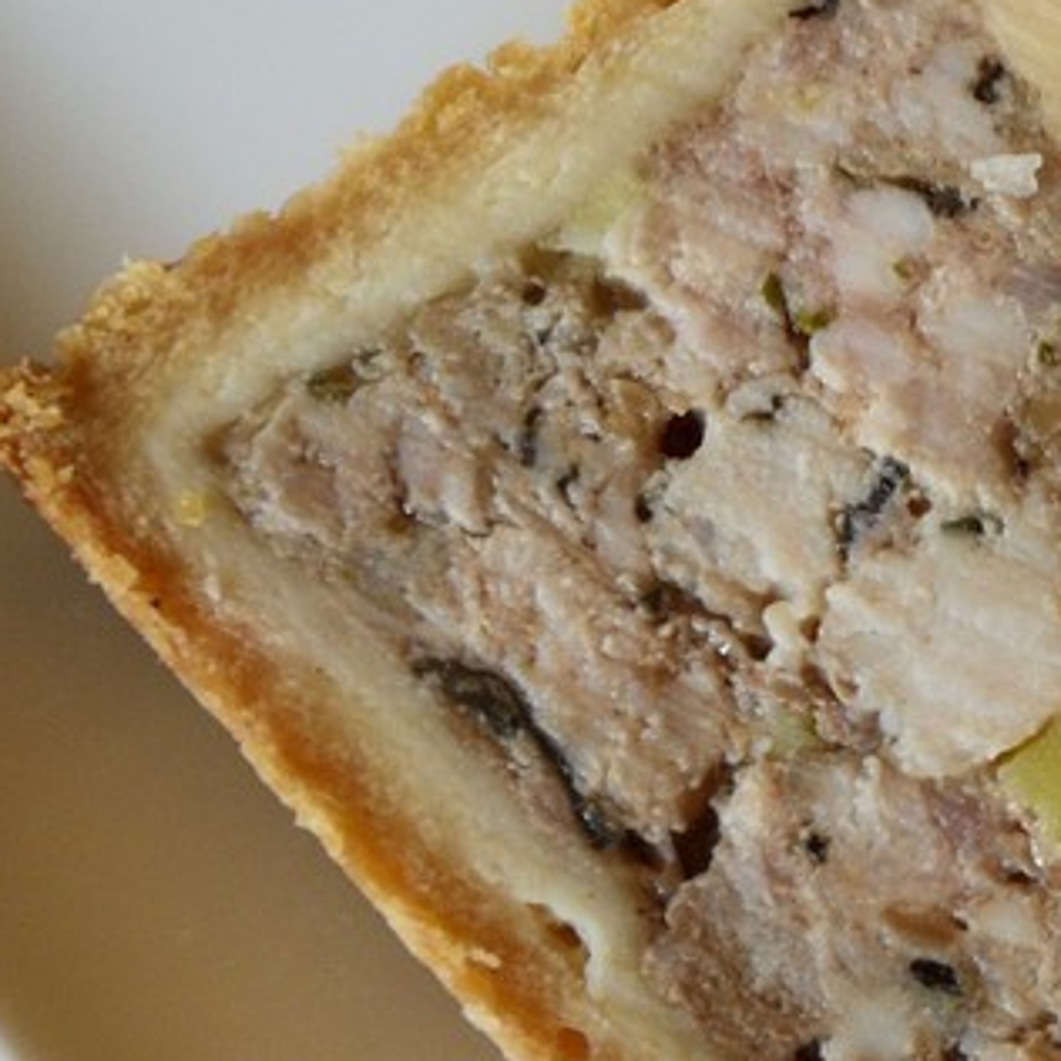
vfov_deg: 7.3
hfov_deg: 6.9
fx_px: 8357
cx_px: 2491
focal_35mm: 241
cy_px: 490
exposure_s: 1/60
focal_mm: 56
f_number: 9
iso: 800
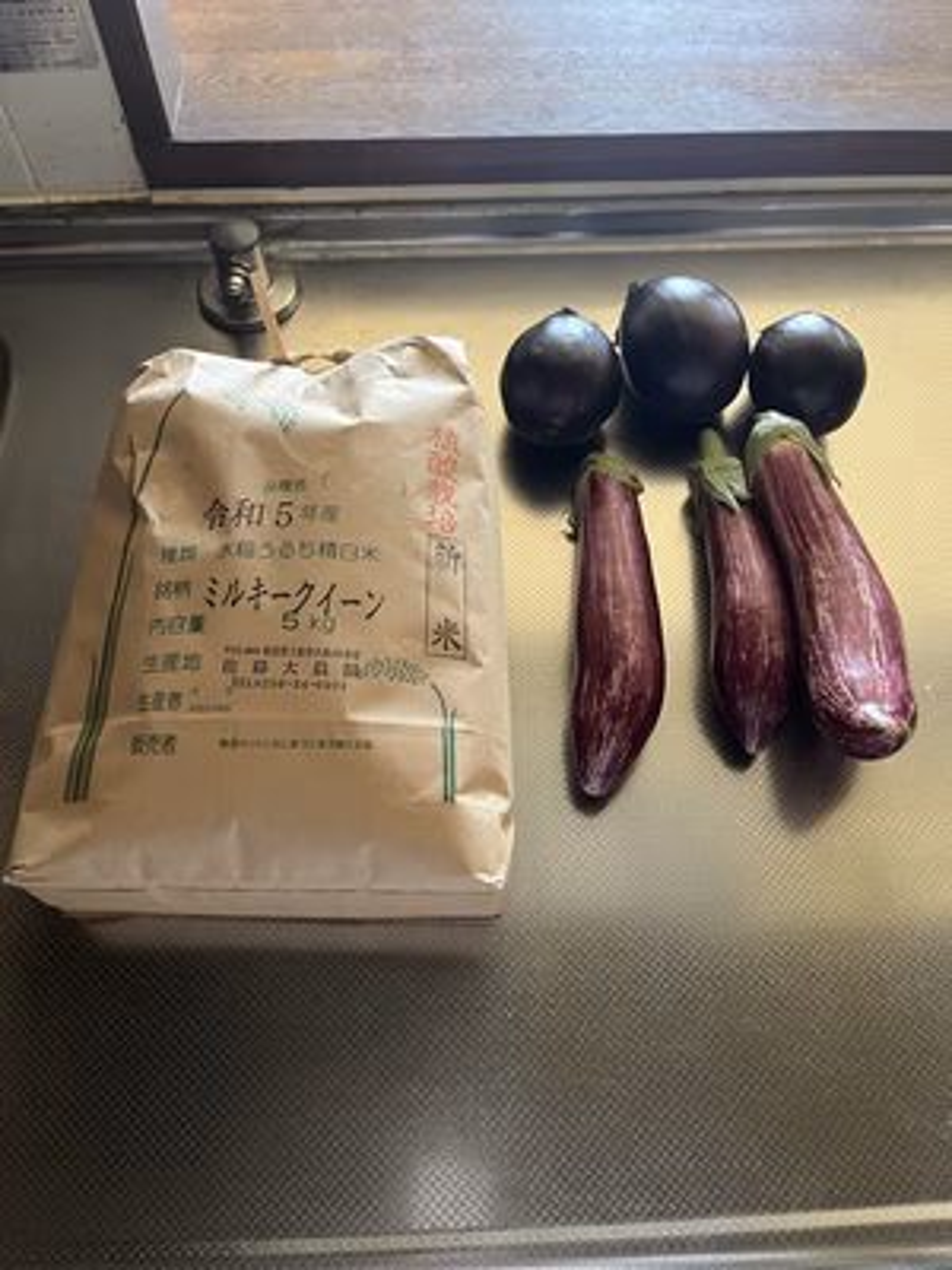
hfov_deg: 53.1
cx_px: 476
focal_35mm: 26
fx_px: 953
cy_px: 635
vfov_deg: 67.3
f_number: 1.6
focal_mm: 5.1
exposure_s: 1/60
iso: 320
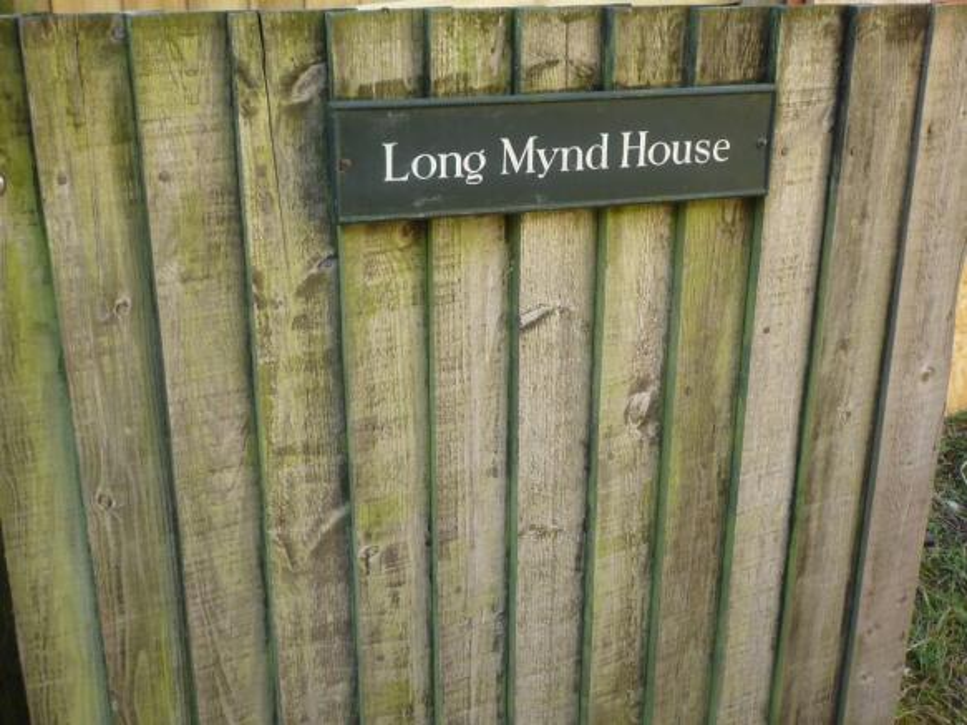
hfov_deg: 46.8
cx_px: 484
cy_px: 362
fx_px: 1117
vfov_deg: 35.9
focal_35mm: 40
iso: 80
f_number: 2.8
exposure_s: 1/80
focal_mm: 4.4
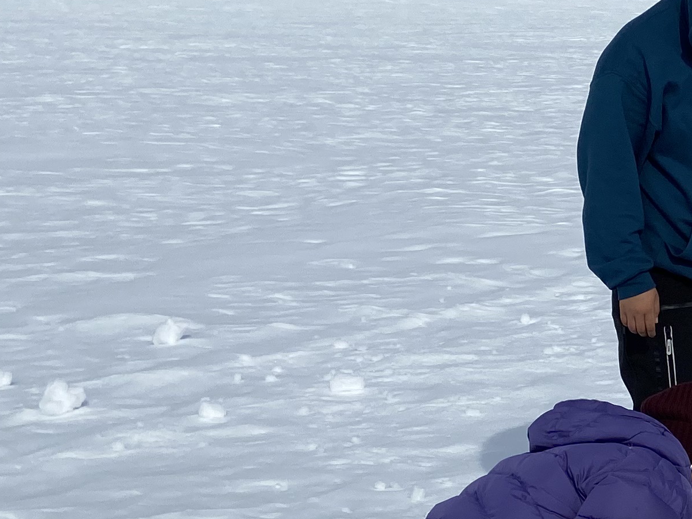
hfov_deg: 20.8
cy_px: 364
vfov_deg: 16.9
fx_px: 1739
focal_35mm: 87
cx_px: 866
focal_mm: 4.25
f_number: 1.8
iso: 32
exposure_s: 1/9615
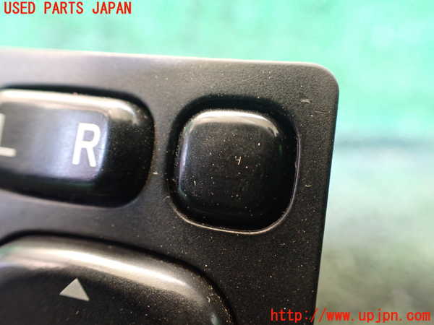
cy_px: 162
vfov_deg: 46.8
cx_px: 217
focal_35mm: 30
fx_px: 376
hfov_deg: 60.0
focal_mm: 5.4
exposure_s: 1/30
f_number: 2.3
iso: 1000
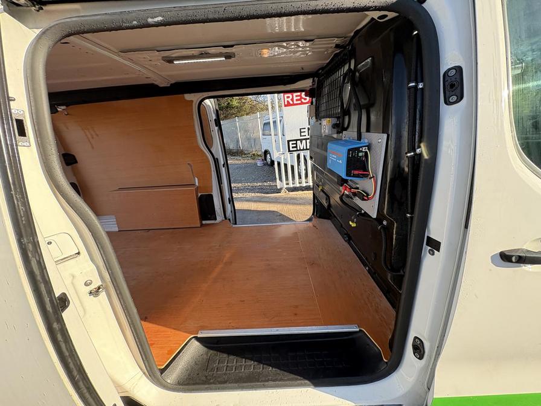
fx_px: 219
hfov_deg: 102.1
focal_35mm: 14
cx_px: 270
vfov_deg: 85.7
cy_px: 203
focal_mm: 2.22
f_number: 2.2
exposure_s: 1/240
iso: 64
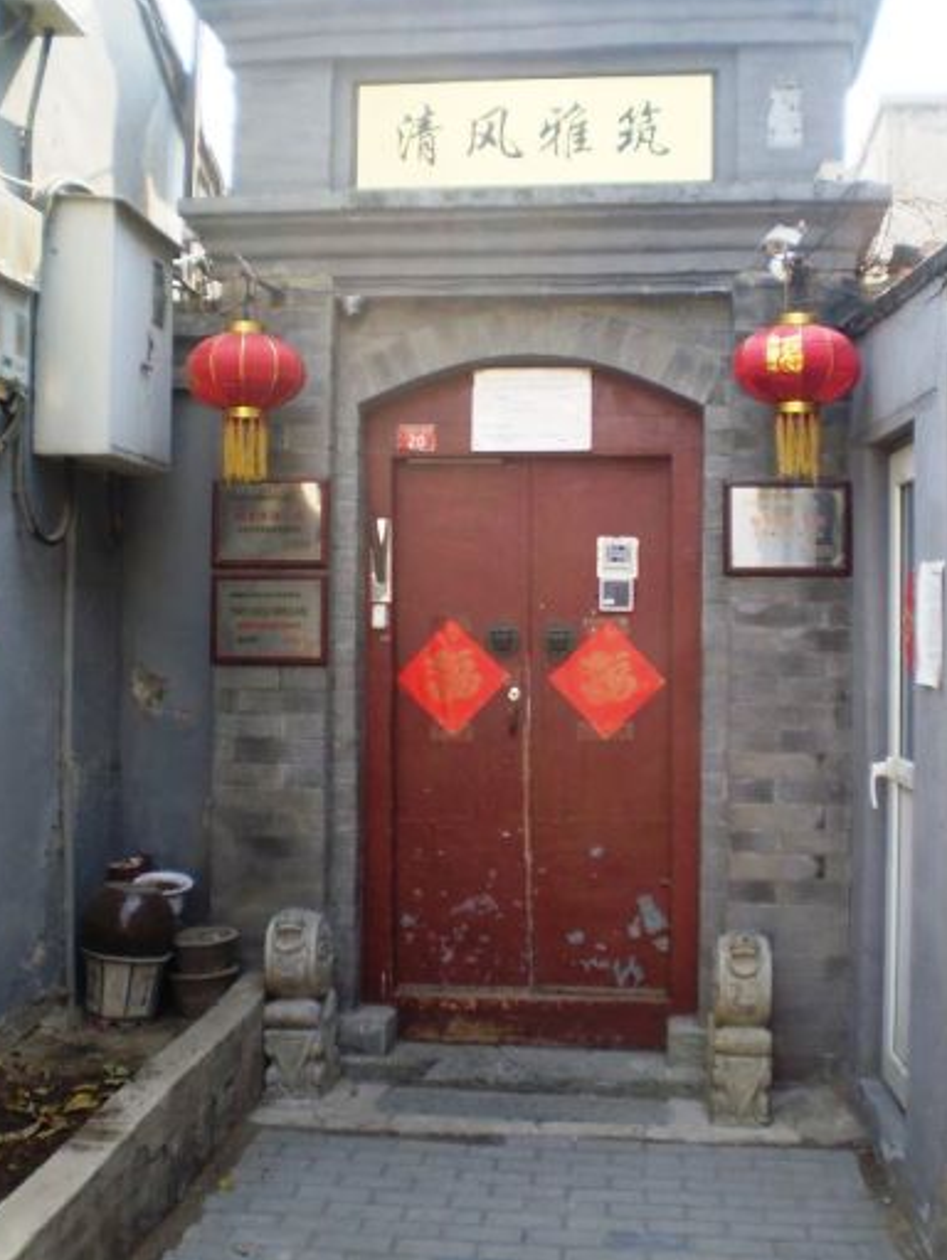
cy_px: 579
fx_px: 1494
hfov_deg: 35.2
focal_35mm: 41
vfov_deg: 45.7
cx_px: 504
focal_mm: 6.3
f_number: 3.1
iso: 64
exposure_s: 1/200
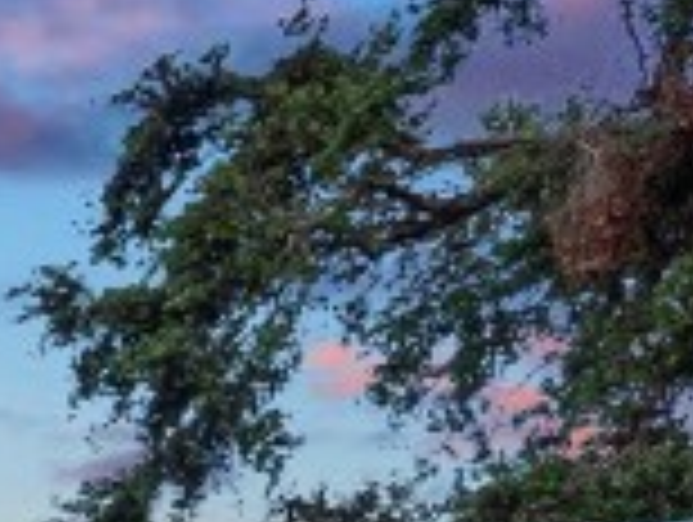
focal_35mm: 93
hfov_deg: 14.1
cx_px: -990
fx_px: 1865
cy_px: 932
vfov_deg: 14.2
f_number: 9
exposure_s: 1/125
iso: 250
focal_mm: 7
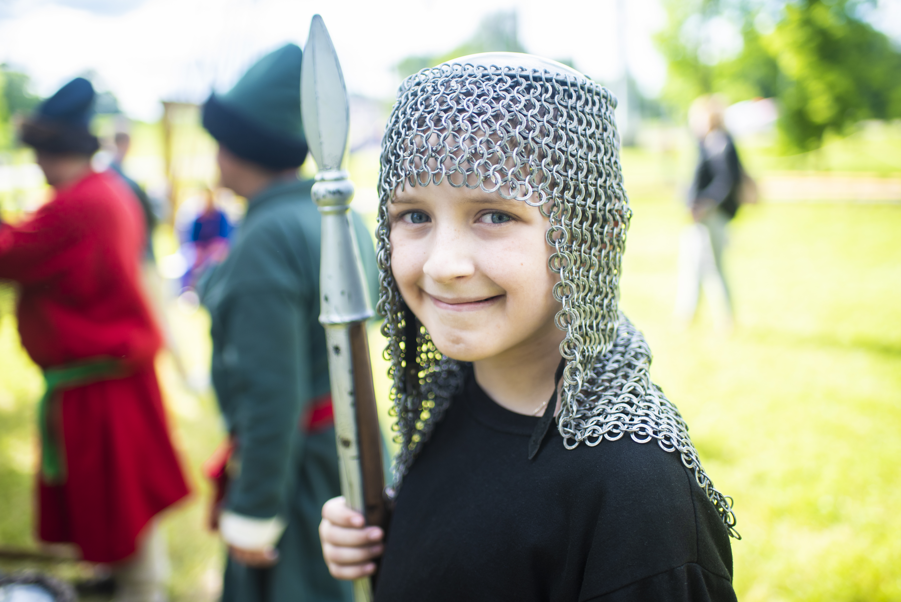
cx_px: 450
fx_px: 876
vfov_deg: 37.9
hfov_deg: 54.4
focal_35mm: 35
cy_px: 301
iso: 200
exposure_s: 1/1000
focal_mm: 35
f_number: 1.8
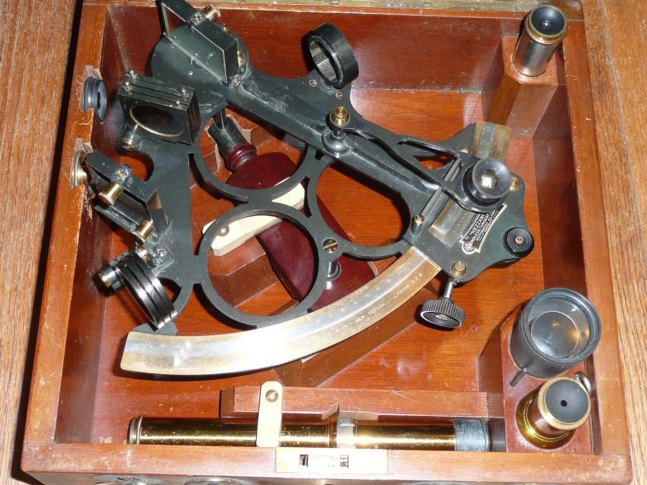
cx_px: 324
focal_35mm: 48
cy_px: 242
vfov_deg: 30.3
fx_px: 897
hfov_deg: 39.7
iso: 100
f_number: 3.5
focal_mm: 5.2
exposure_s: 1/30
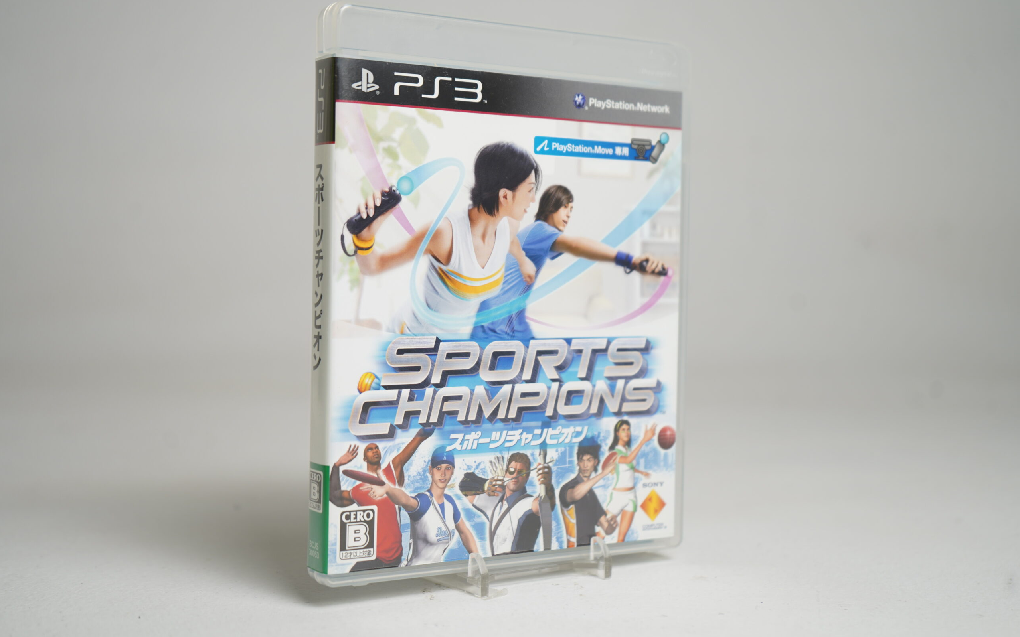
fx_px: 1362
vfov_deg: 26.3
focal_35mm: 49
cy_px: 298
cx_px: 510
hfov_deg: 41.1
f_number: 4.5
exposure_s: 1/50
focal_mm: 48
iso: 160
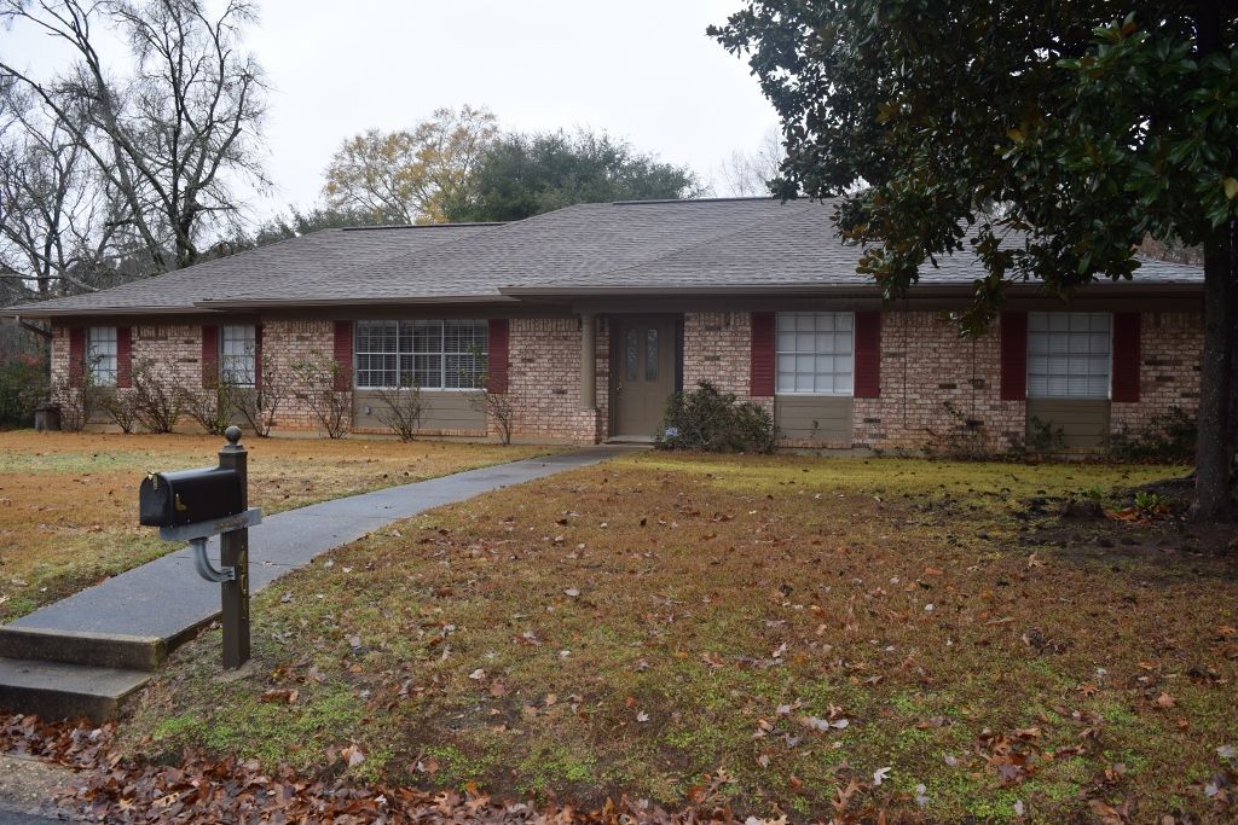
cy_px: 412
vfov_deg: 47.9
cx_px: 619
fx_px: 929
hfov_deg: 67.4
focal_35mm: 27
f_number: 5.6
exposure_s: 1/125
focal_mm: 18
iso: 125
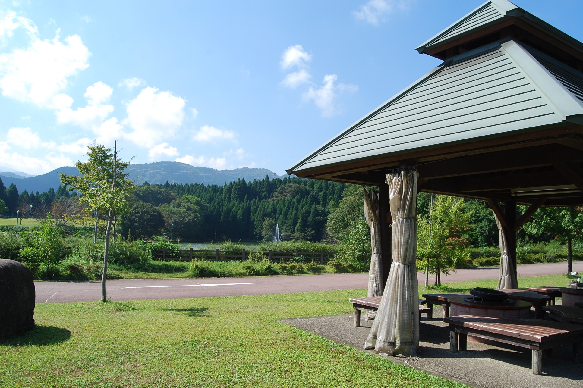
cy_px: 194
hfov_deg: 67.4
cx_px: 292
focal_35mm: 27
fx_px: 437
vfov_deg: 47.9
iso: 200
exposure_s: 1/200
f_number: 10
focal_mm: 18
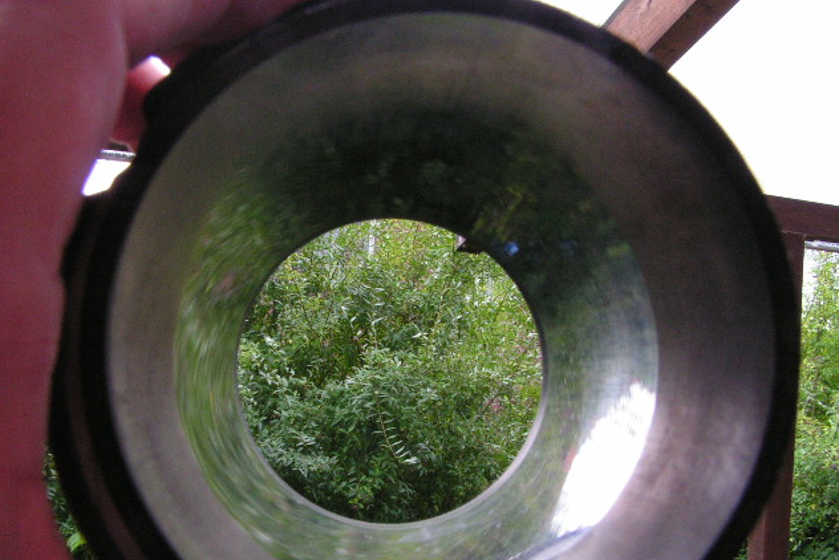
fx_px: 933
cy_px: 316
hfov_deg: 48.4
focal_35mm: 40
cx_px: 417
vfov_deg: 33.4
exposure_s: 1/25
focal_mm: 6.3
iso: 200
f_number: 6.3
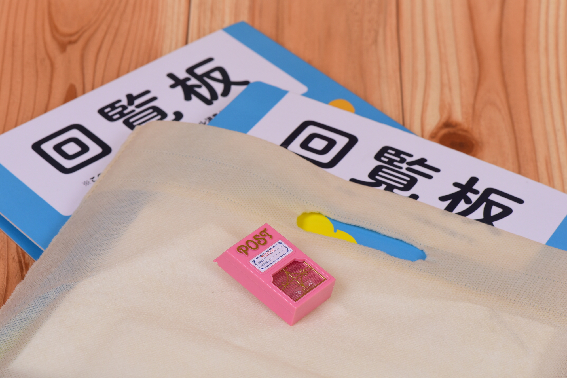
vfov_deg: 13.0
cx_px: 284
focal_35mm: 105
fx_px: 1653
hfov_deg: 19.5
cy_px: 189
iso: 200
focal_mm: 105
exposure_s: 1/125
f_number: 14
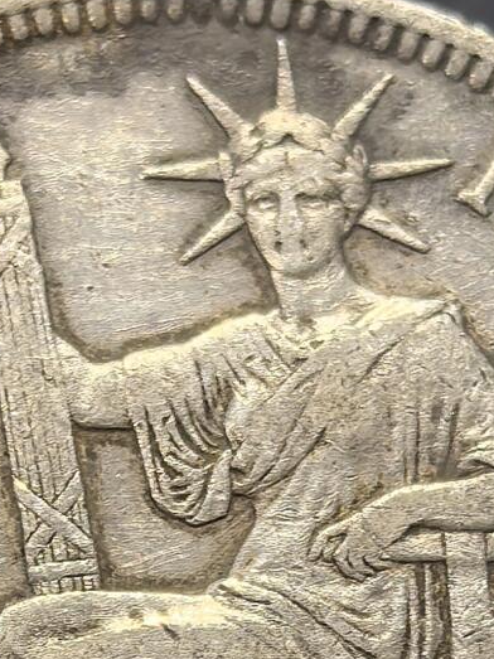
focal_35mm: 186
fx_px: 3541
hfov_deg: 8.0
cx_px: 166
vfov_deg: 10.5
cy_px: 719
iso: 160
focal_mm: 6.98
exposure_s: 1/50
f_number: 2
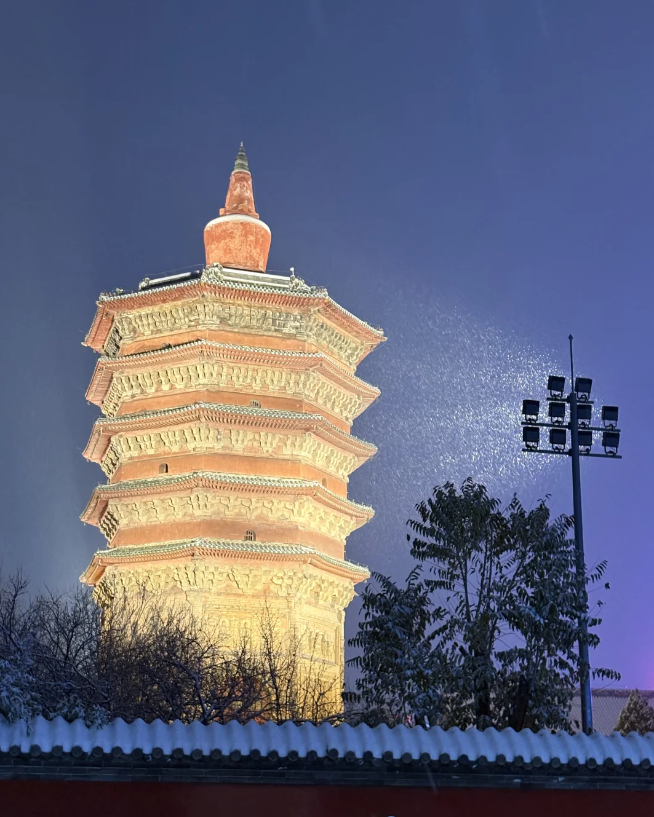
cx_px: 324
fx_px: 1331
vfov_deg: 34.1
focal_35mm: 55
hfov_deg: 27.6
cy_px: 438
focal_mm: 5.96
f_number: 1.6
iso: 200
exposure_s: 1/33
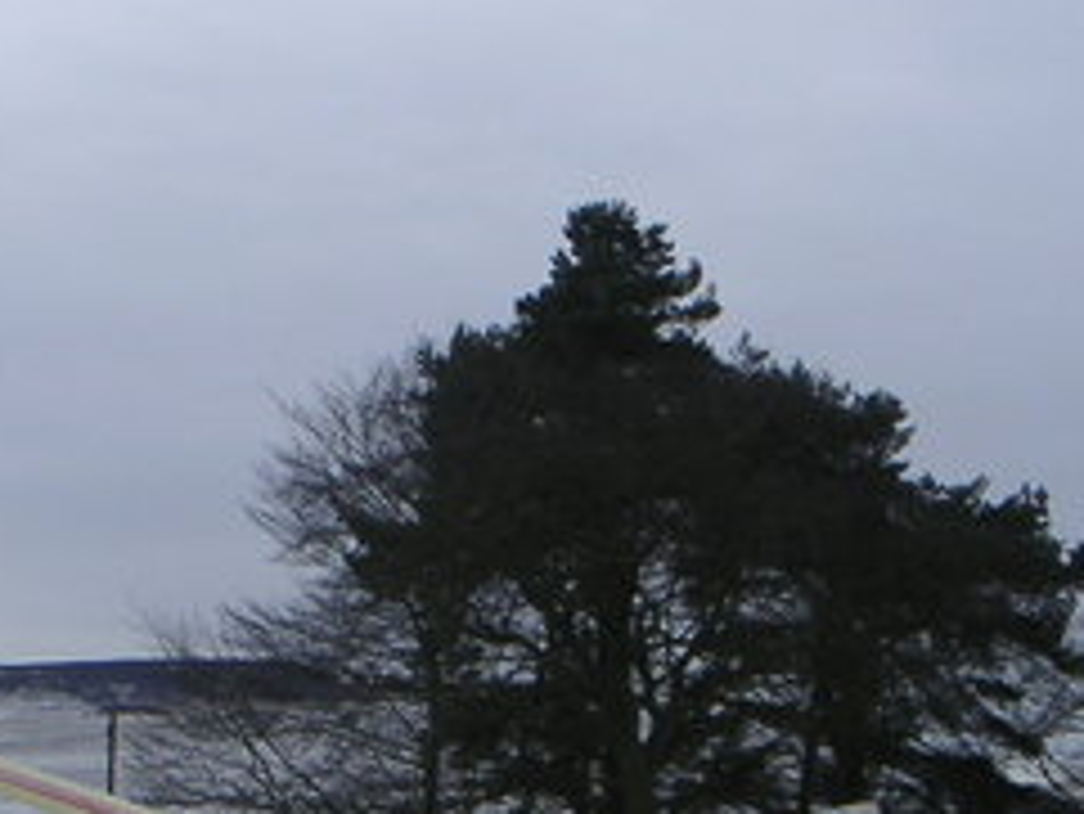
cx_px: 605
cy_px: 720
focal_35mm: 105
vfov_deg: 14.0
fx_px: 3290
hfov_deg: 18.7
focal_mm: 6
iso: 50
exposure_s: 1/180
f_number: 6.7
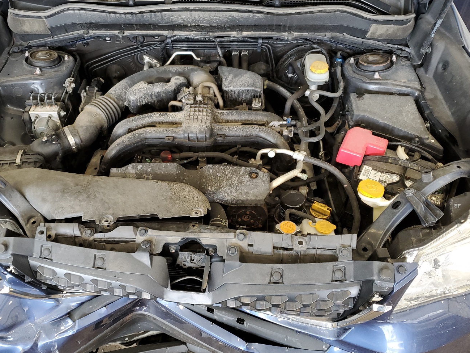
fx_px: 434
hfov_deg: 56.8
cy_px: 186
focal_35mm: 32
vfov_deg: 44.1
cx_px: 222
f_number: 1.5
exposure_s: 1/60.2
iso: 79
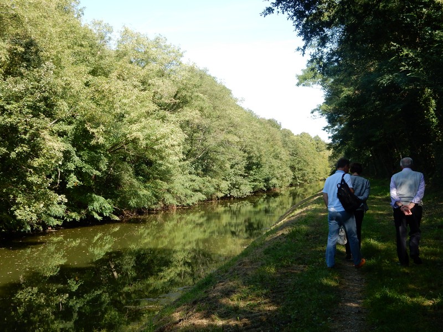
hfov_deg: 37.5
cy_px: 166
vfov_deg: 28.6
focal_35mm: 51
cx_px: 222
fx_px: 653
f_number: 4.5
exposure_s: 1/250
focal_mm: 9
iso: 125
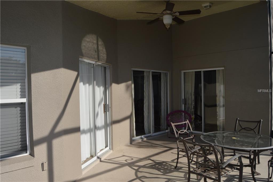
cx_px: 136
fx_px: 204
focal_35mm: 27
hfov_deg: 67.4
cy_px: 91
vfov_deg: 47.8
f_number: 9
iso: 100
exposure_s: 1/200
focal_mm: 18
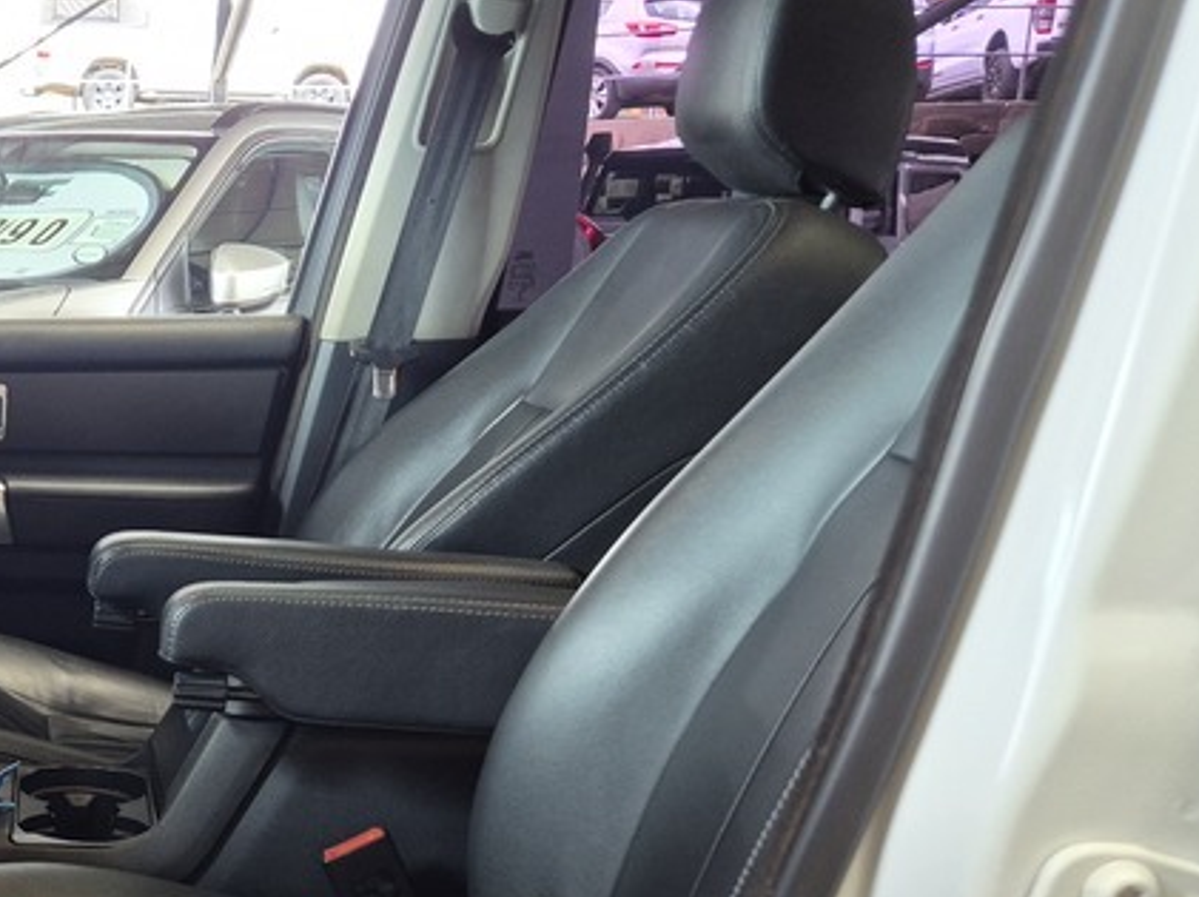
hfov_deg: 30.8
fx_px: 1938
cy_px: 763
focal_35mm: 56
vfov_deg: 25.4
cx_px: -108
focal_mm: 5.4
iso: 400
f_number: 1.8
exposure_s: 1/100
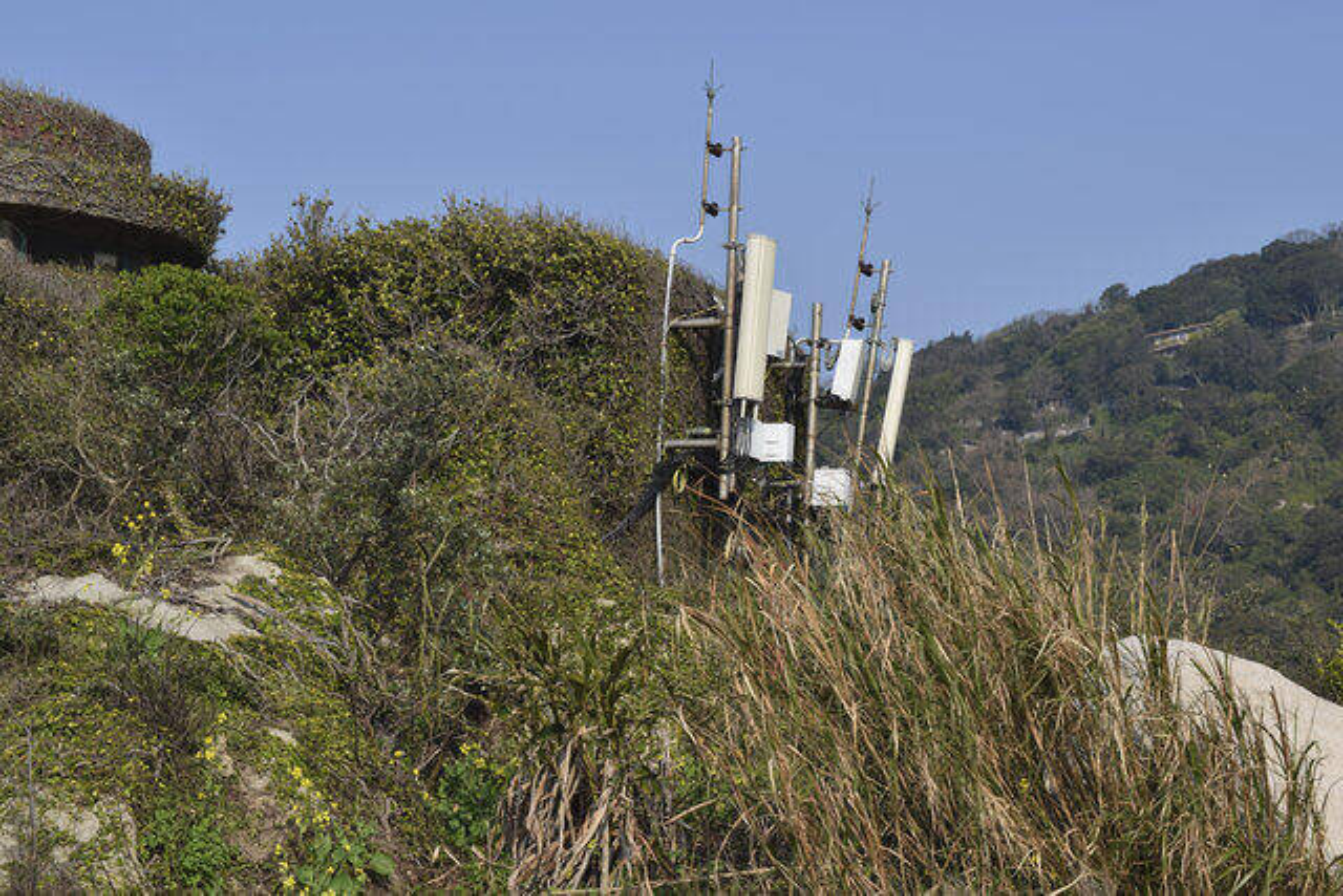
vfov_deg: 16.6
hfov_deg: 24.6
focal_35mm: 82
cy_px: 448
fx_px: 3078
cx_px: 672
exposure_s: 1/200
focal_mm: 55
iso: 100
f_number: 13
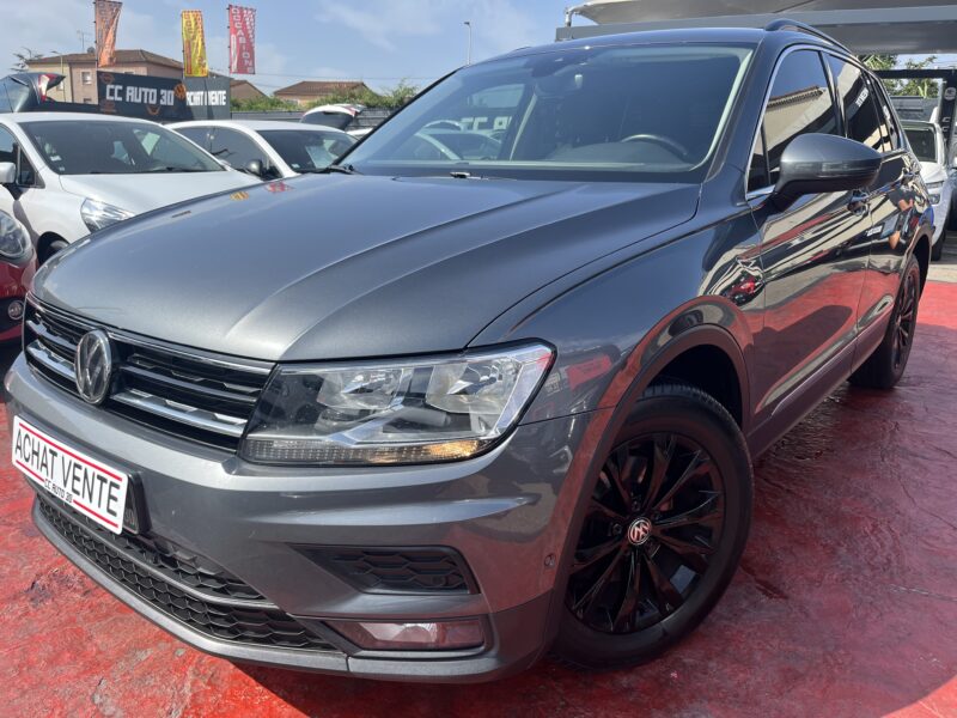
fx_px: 719
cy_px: 359
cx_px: 478
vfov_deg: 53.1
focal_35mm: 26
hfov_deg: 67.3
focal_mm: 5.1
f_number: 1.6
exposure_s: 1/1372
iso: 50
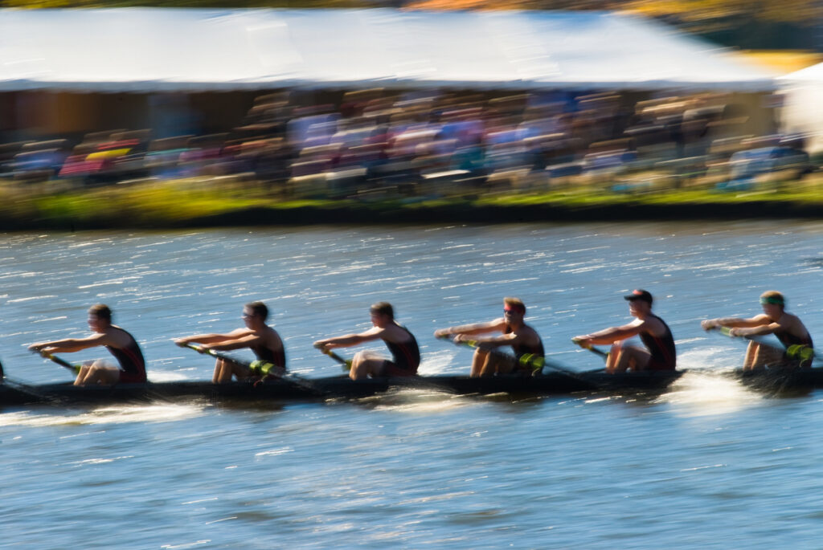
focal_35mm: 300
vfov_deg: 4.6
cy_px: 275
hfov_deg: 6.9
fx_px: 6865
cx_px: 412
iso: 100
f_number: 32
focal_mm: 200
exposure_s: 1/10
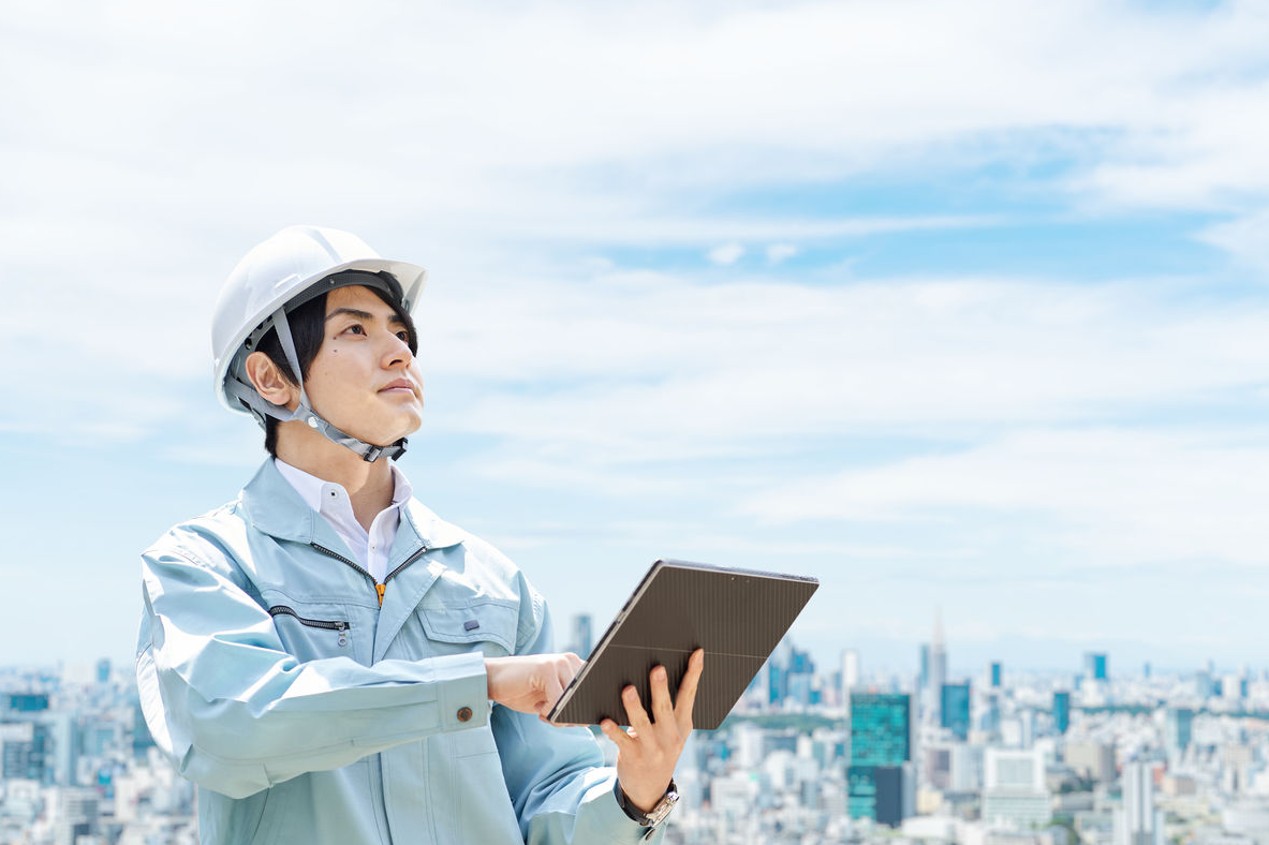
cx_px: 679
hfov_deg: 22.1
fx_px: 3242
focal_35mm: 92
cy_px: 455
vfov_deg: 14.9
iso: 100
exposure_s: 1/200
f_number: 3.5
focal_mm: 85
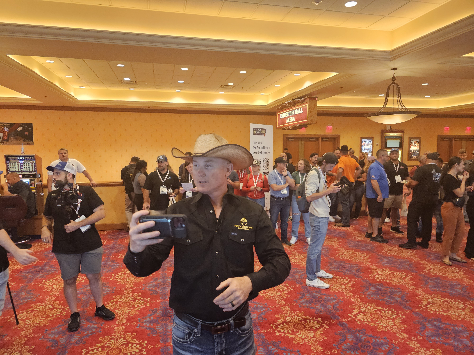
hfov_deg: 73.9
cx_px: 237
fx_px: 315
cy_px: 178
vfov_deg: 58.9
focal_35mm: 23
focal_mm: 6.3
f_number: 1.7
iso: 1000
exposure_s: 1/120
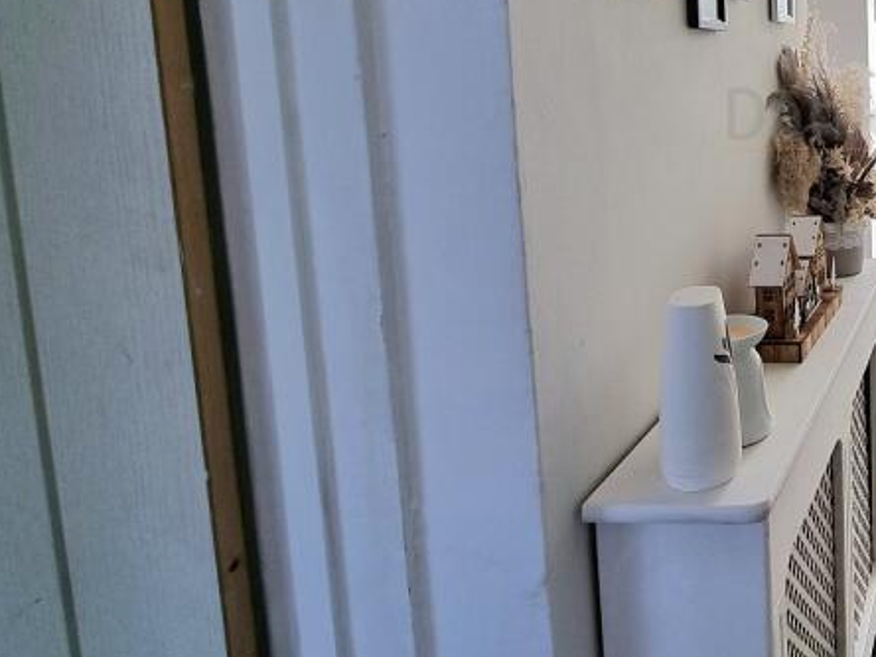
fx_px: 759
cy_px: 130
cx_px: 967
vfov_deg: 44.5
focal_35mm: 30
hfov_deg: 45.0
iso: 50
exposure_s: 1/222
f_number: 2.2
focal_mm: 2.2
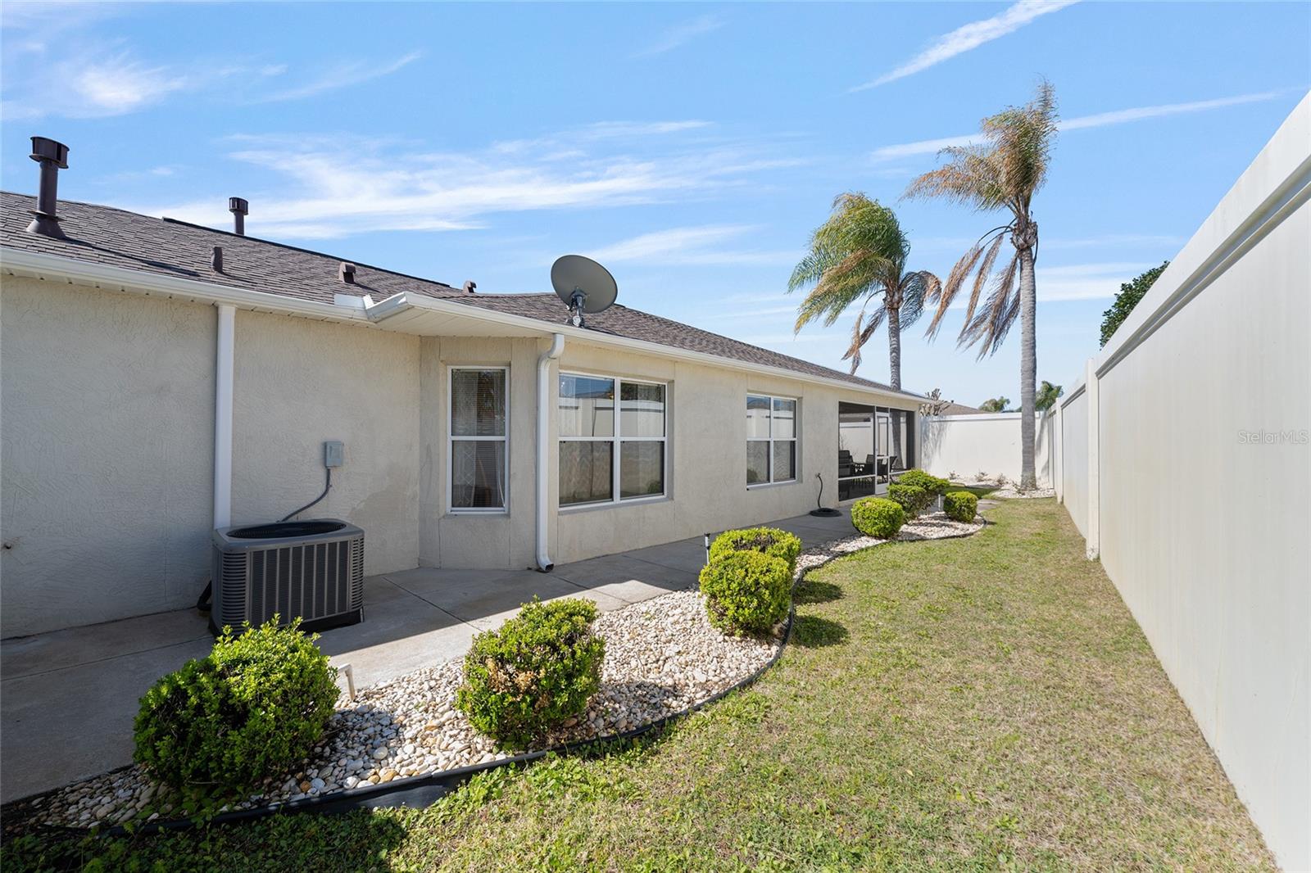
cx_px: 656
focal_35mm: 14
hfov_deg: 104.3
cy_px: 436
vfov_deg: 81.2
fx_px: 510
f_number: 8
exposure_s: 1/40
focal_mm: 14
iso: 100
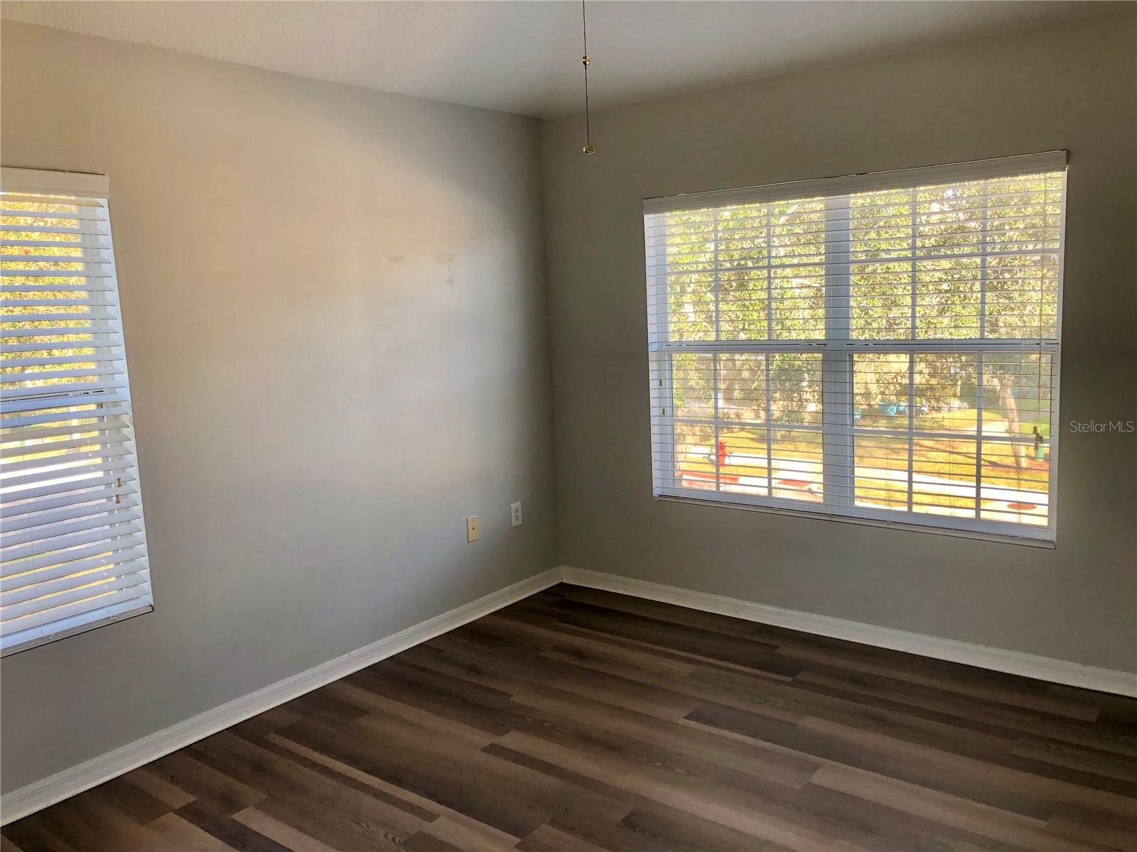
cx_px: 568
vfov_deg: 49.7
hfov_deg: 63.4
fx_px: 920
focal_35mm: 28
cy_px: 426
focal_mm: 3.99
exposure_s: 1/120
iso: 40
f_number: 1.8
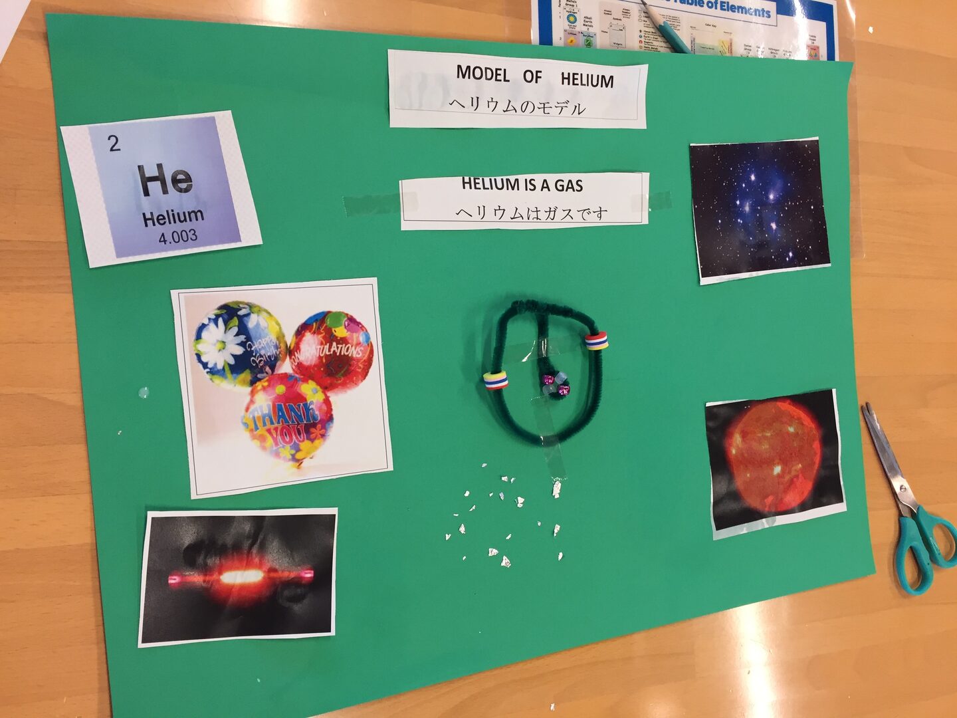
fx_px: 802
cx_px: 478
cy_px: 359
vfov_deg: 48.2
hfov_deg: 61.7
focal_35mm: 29
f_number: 2.2
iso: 32
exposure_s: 1/40
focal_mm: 4.15
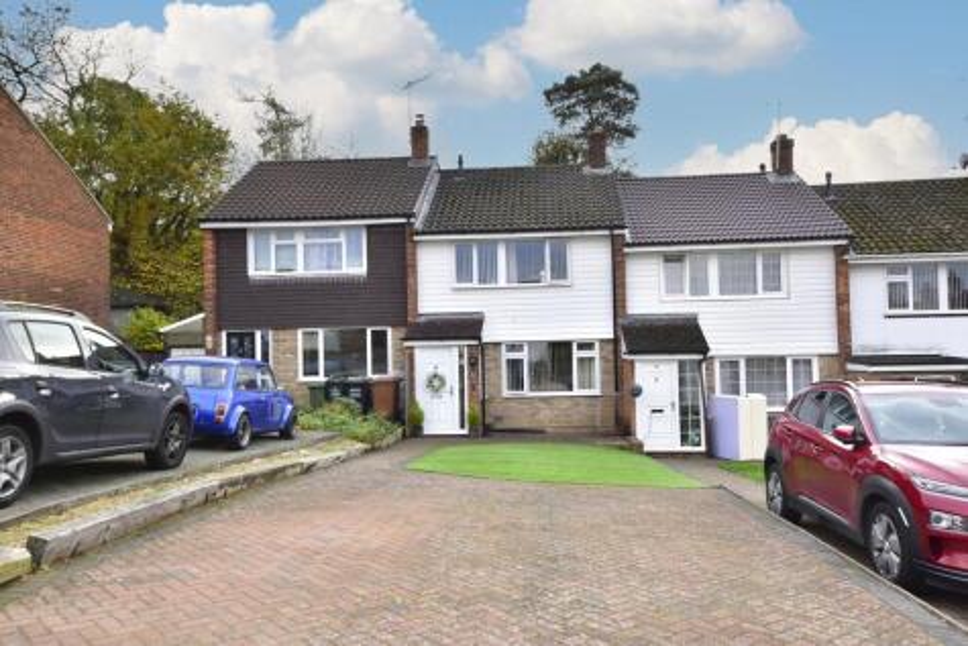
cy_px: 323
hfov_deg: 64.5
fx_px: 767
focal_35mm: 28
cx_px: 484
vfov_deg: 45.7
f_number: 8
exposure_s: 1/160
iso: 640
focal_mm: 19
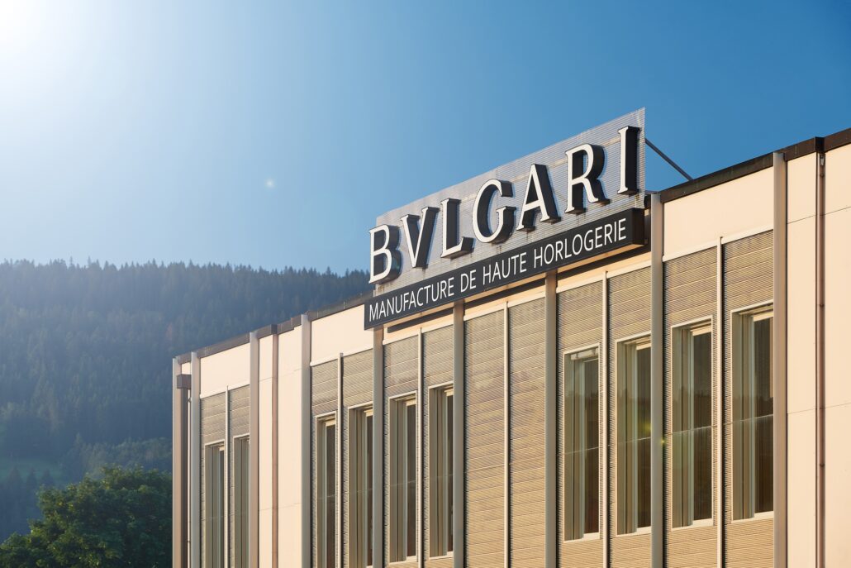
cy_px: 284
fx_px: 2955
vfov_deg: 11.0
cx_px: 426
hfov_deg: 16.4
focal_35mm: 125
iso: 160
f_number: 8
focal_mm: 125
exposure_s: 1/125
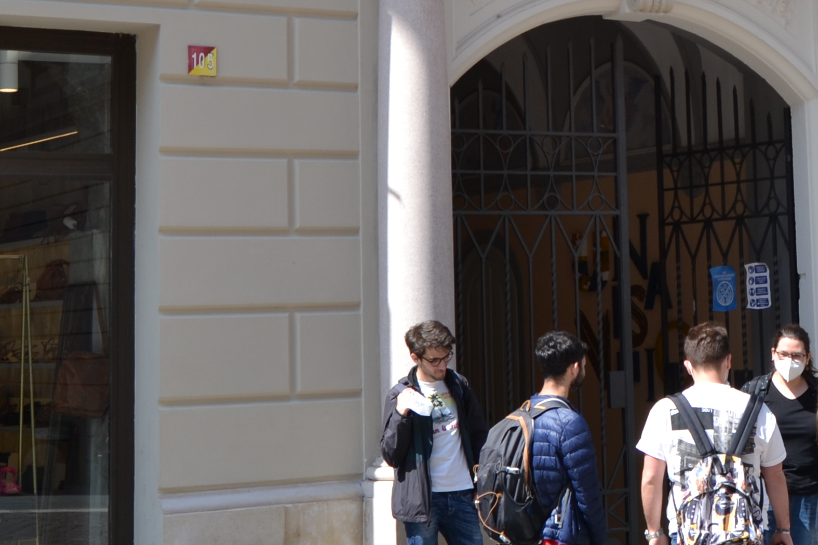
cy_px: -1
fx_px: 1795
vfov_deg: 16.9
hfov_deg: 24.8
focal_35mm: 79
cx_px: 762
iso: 100
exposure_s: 1/250
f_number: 8
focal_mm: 18
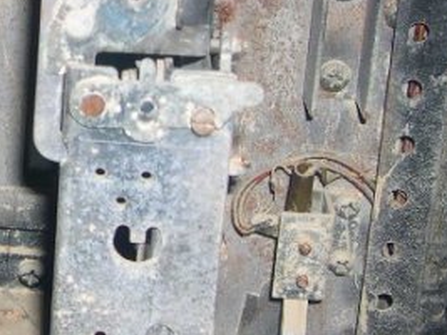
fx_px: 1471
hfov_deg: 16.5
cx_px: -94
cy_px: 8
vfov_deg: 12.8
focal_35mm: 114
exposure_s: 1/60
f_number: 2.8
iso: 100
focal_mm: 8
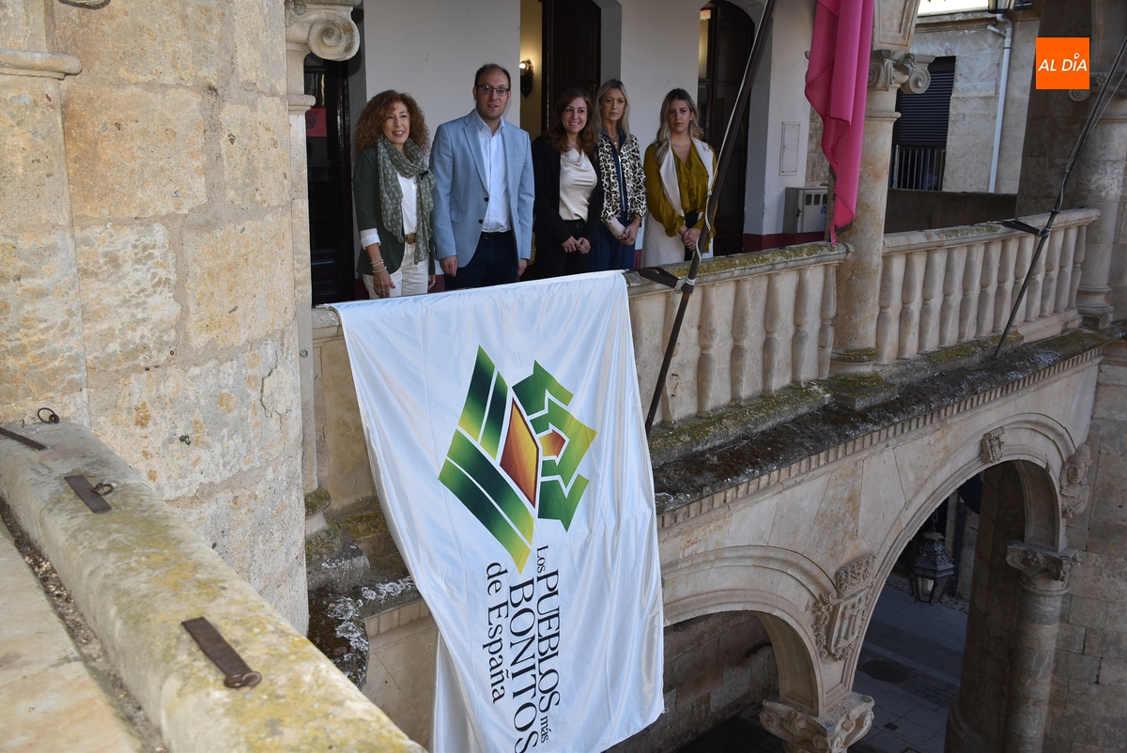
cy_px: 376
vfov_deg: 40.0
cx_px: 564
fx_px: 1034
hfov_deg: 57.2
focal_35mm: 33
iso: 100
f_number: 3.5
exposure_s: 1/200
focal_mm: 22
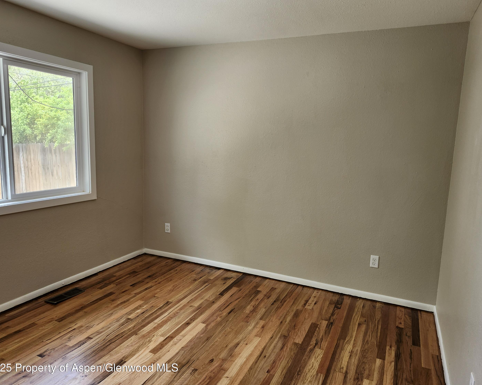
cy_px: 192
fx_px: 342
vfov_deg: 58.8
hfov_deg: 70.3
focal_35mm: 24
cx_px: 236
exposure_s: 1/180
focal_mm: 5.54
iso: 125
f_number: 1.8
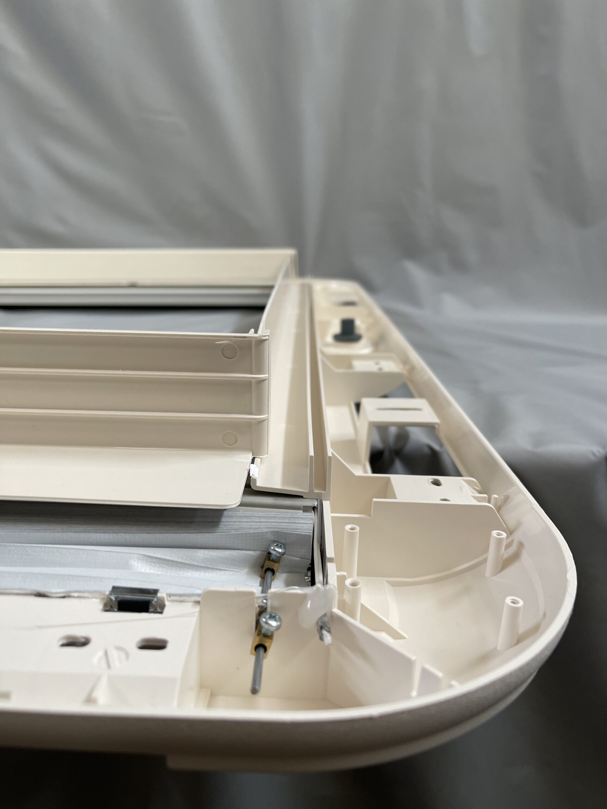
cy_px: 404
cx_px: 304
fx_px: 608
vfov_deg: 67.3
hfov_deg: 53.1
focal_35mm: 26
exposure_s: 1/100
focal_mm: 5.1
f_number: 1.6
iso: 125
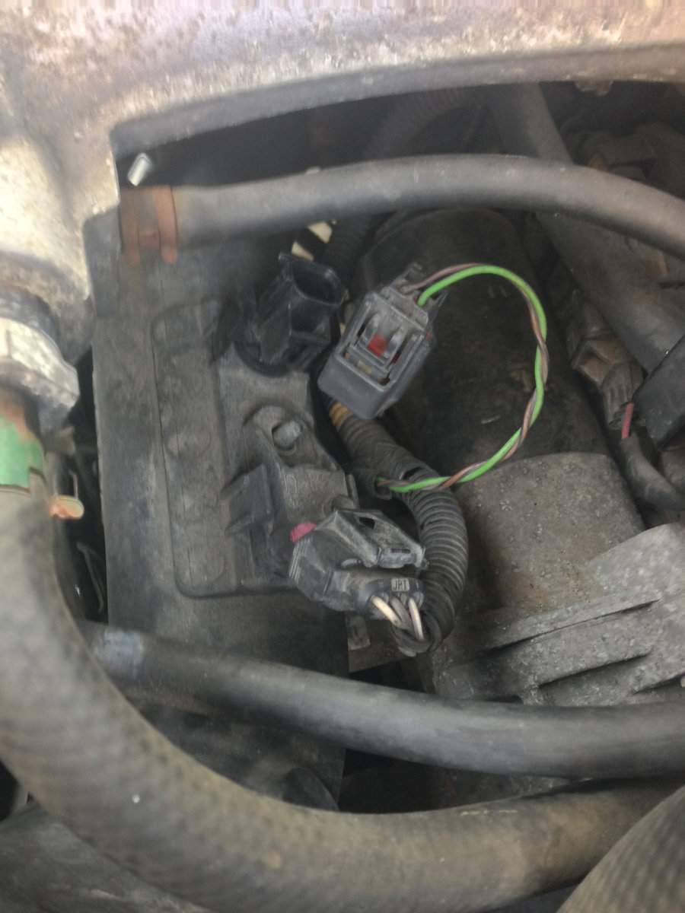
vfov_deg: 55.4
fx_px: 871
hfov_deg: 42.9
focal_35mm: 33
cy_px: 456
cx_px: 342
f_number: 2.4
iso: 200
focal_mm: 4.12
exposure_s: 1/20
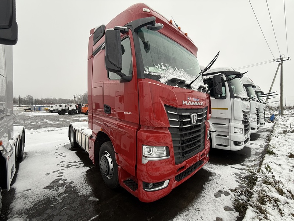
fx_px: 119
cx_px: 147
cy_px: 110
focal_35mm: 14
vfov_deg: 85.7
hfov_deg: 102.1
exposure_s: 1/128
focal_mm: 2.22
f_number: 2.2
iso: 64
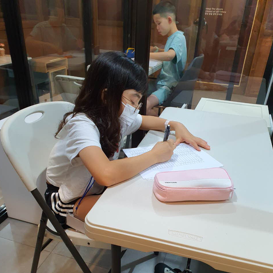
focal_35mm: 31
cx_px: 135
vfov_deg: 51.5
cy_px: 182
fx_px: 277
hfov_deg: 52.5
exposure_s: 1/40
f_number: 2.4
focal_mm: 4.3
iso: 200
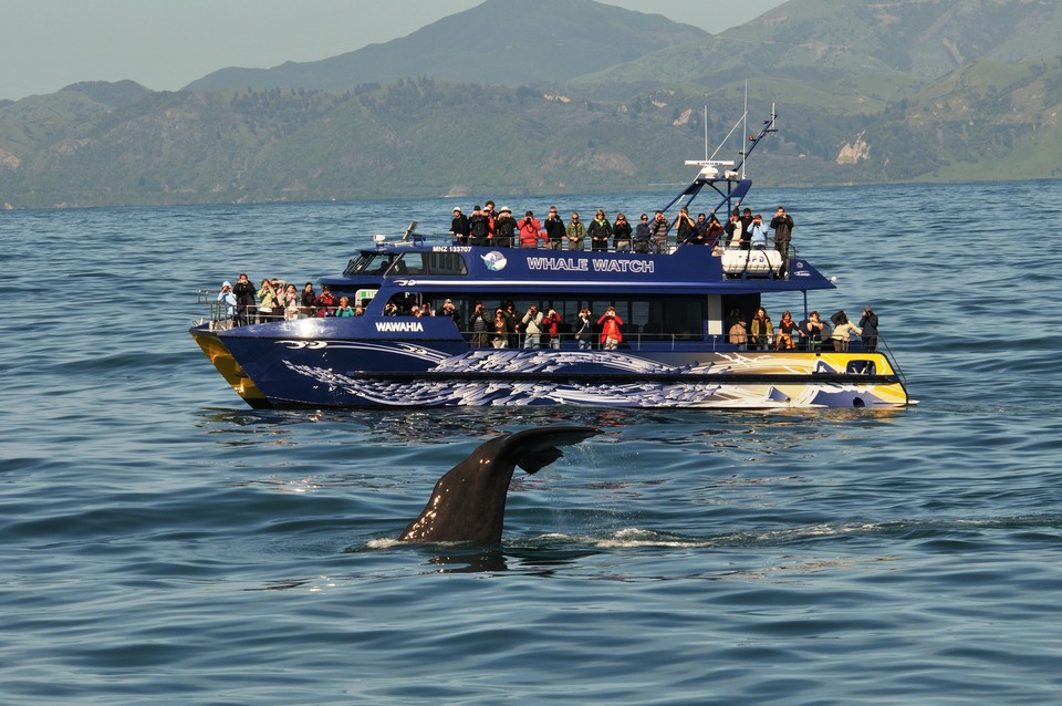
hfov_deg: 7.4
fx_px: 8178
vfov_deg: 4.9
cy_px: 353
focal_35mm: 278
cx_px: 531
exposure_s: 1/500
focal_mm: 185
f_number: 11
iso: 200
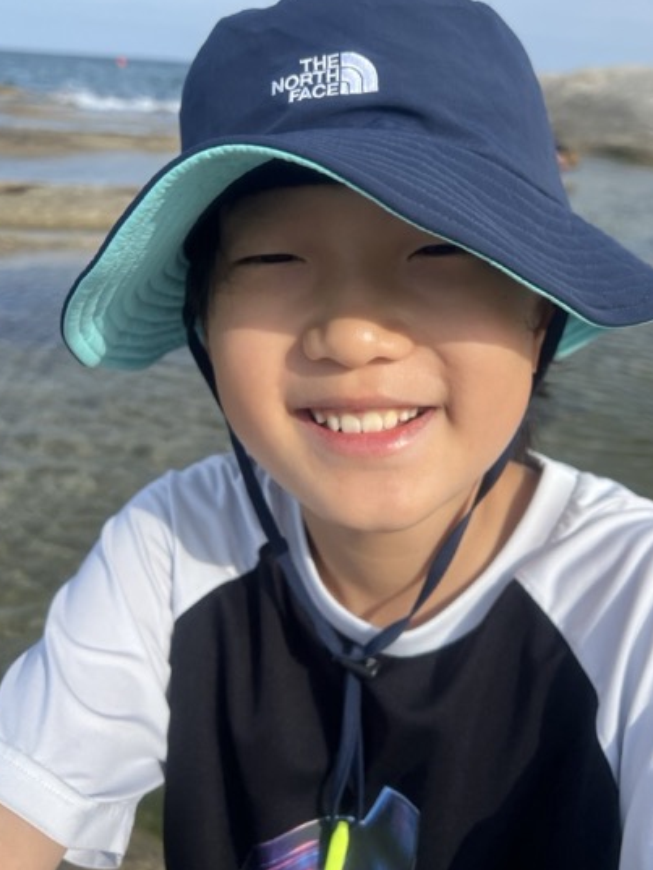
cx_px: 365
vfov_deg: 58.1
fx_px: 779
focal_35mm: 31
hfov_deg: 45.4
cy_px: 379
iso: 50
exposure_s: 1/2299
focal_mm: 5.7
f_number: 1.5
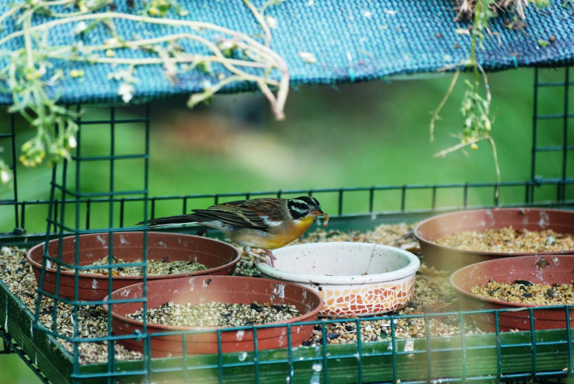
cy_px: 192
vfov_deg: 4.7
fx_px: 4669
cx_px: 287
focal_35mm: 292
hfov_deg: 7.0
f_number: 5
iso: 250
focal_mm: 195
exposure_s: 1/125
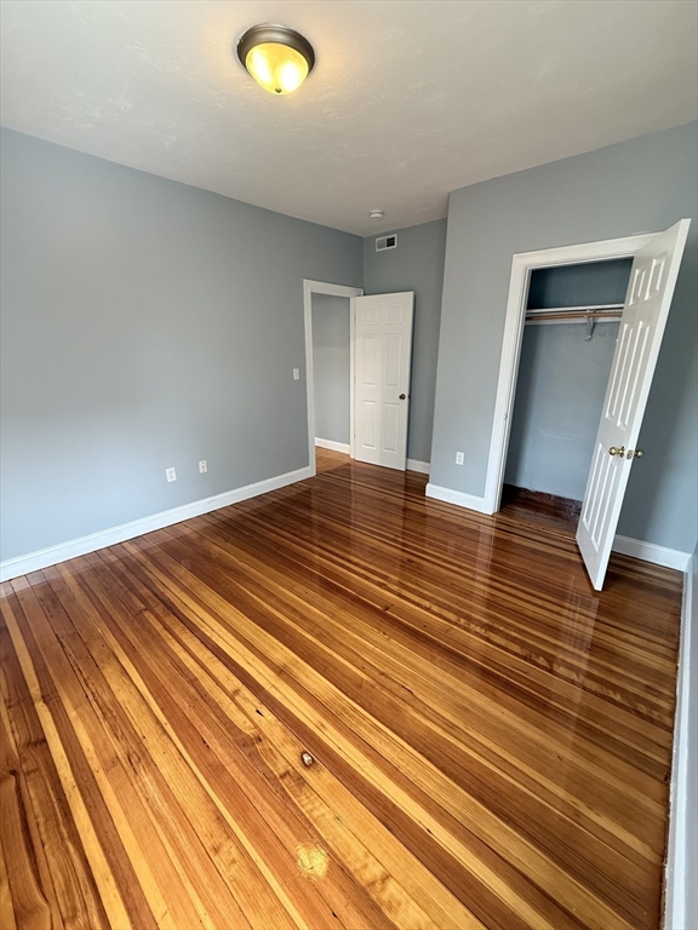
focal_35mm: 14
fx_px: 376
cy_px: 465
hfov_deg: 85.7
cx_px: 349
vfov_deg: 102.1
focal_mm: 2.22
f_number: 2.2
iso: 250
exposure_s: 1/120
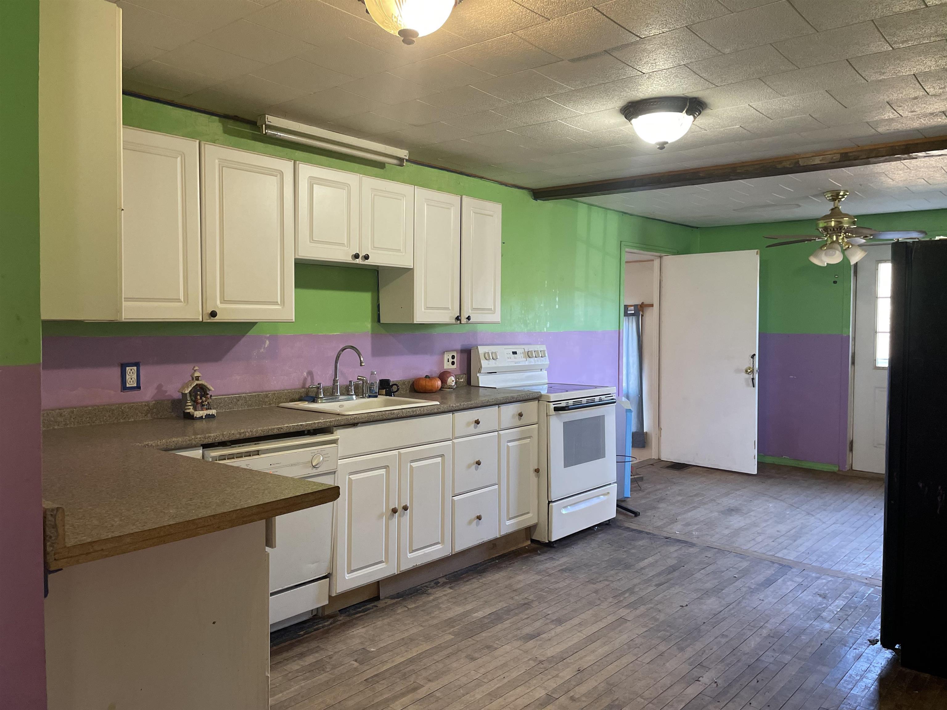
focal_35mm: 26
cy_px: 355
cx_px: 474
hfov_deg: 67.3
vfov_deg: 53.1
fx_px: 711
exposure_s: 1/60
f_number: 1.6
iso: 250
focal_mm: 4.2
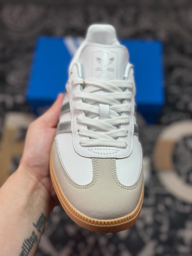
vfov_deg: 39.7
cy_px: 128
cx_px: 96
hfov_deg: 30.3
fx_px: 355
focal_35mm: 48
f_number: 1.78
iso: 80
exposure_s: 1/1815
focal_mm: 6.86
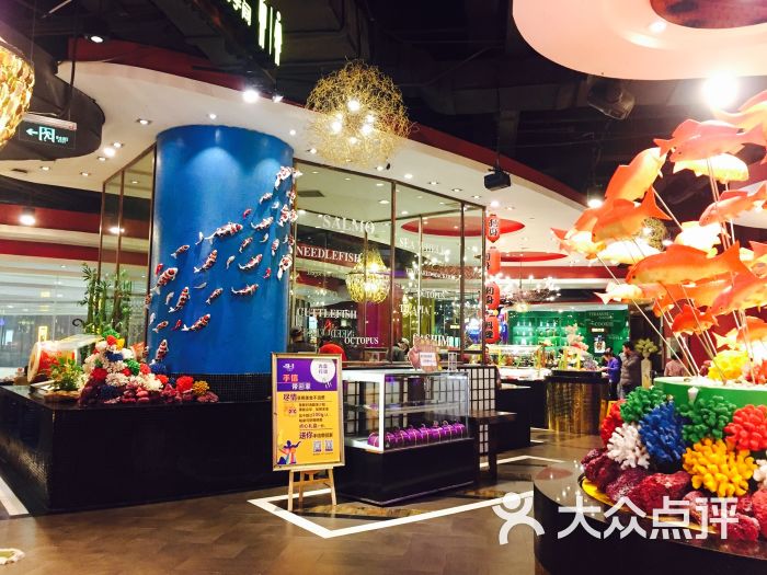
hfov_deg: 61.7
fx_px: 643
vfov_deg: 48.2
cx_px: 384
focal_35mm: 29
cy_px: 288
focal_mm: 4.15
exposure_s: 1/33
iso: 200
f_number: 2.2
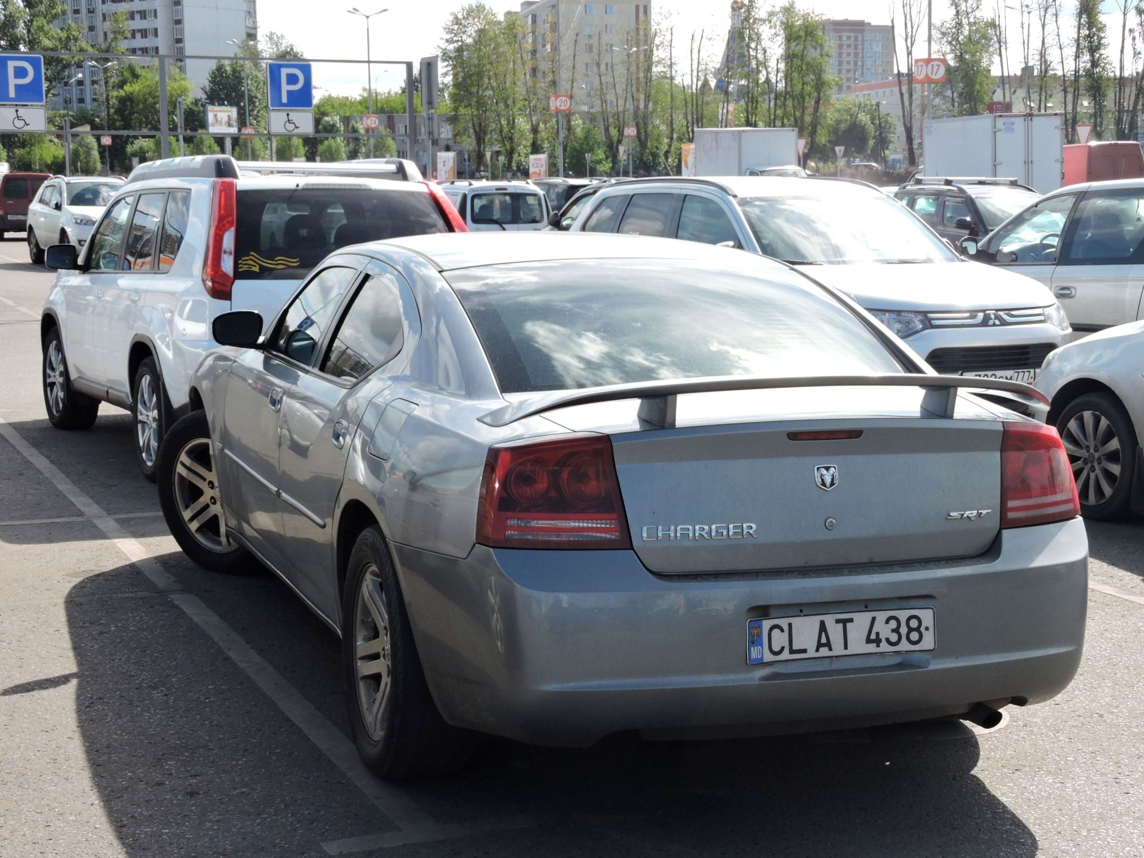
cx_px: 572
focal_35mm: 55
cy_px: 429
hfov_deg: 34.9
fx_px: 1818
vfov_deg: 26.6
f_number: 4
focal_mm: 9.9
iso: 100
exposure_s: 1/500
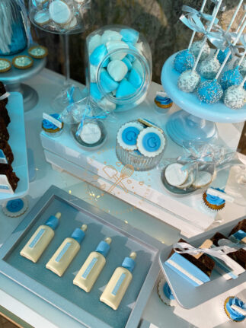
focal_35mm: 26
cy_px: 164
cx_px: 123
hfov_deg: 53.0
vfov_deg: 67.3
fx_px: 246
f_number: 1.8
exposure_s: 1/81
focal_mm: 4.25
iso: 125
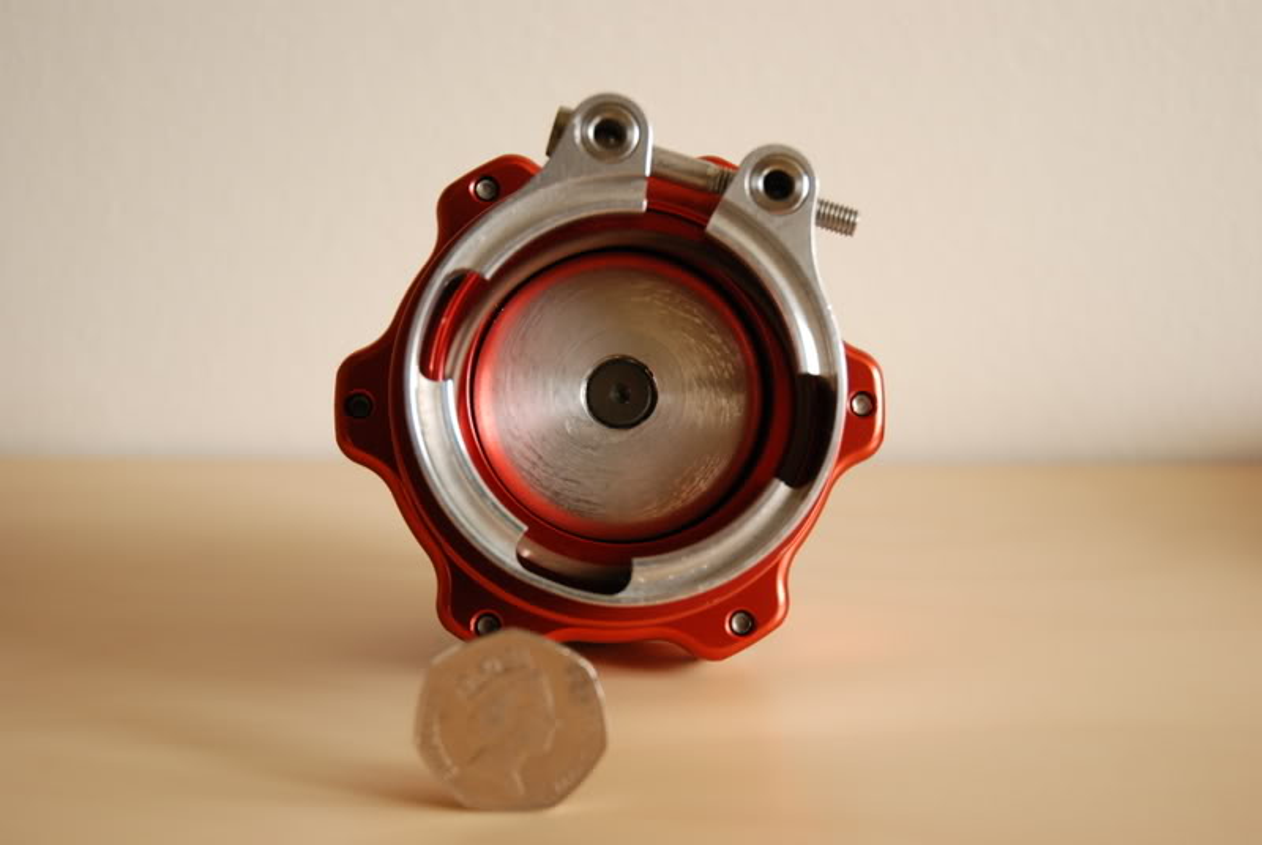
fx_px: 1843
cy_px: 422
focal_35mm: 52
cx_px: 631
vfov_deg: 25.8
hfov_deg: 37.8
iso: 500
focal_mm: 35
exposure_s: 1/50
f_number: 4.2
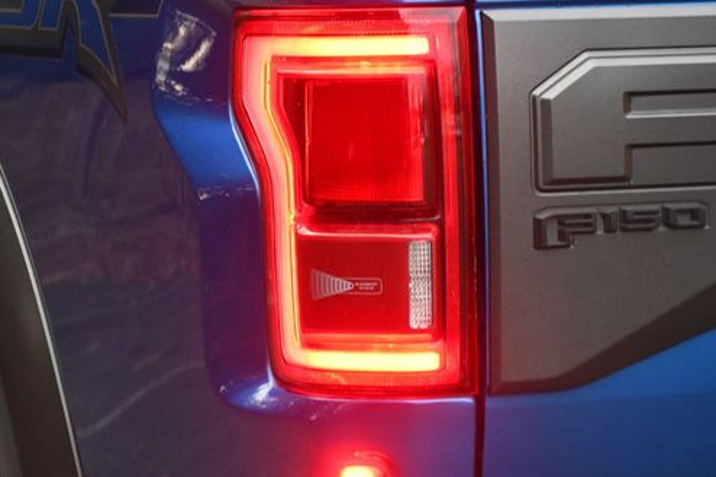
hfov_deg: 11.7
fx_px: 3479
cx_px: 393
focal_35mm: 175
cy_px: 190
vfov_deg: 7.8
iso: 1800
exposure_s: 1/125
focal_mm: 90
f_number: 4.8
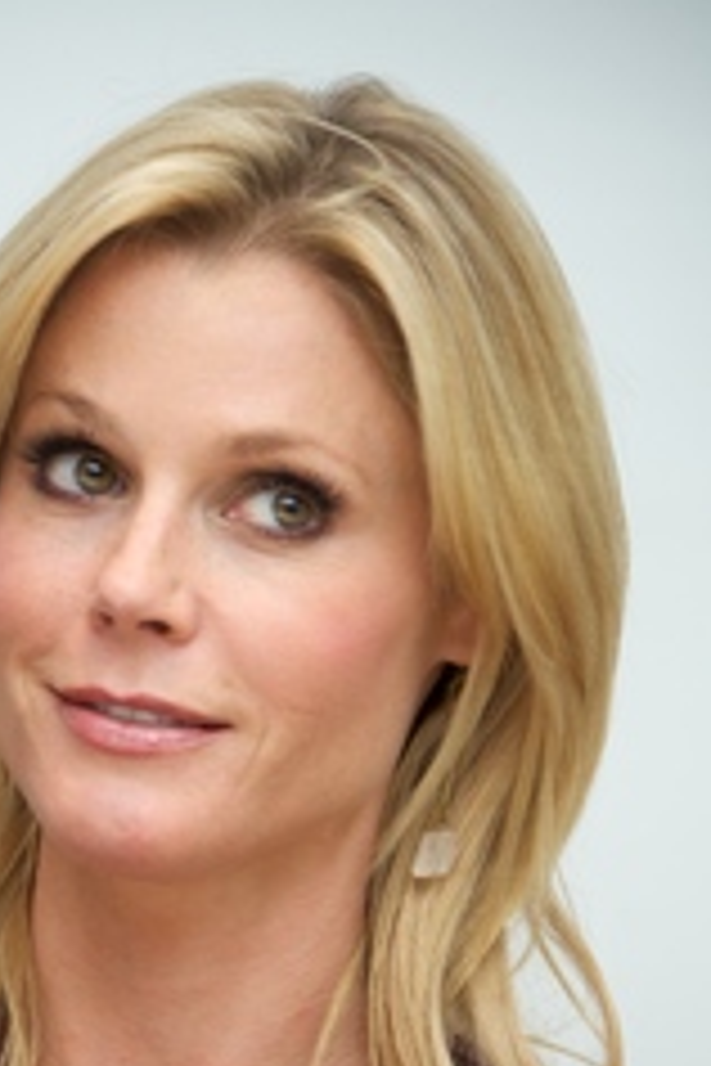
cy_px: 837
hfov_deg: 4.1
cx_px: 158
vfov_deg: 6.1
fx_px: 9983
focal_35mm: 337
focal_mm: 200
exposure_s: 1/60
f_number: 5.6
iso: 500
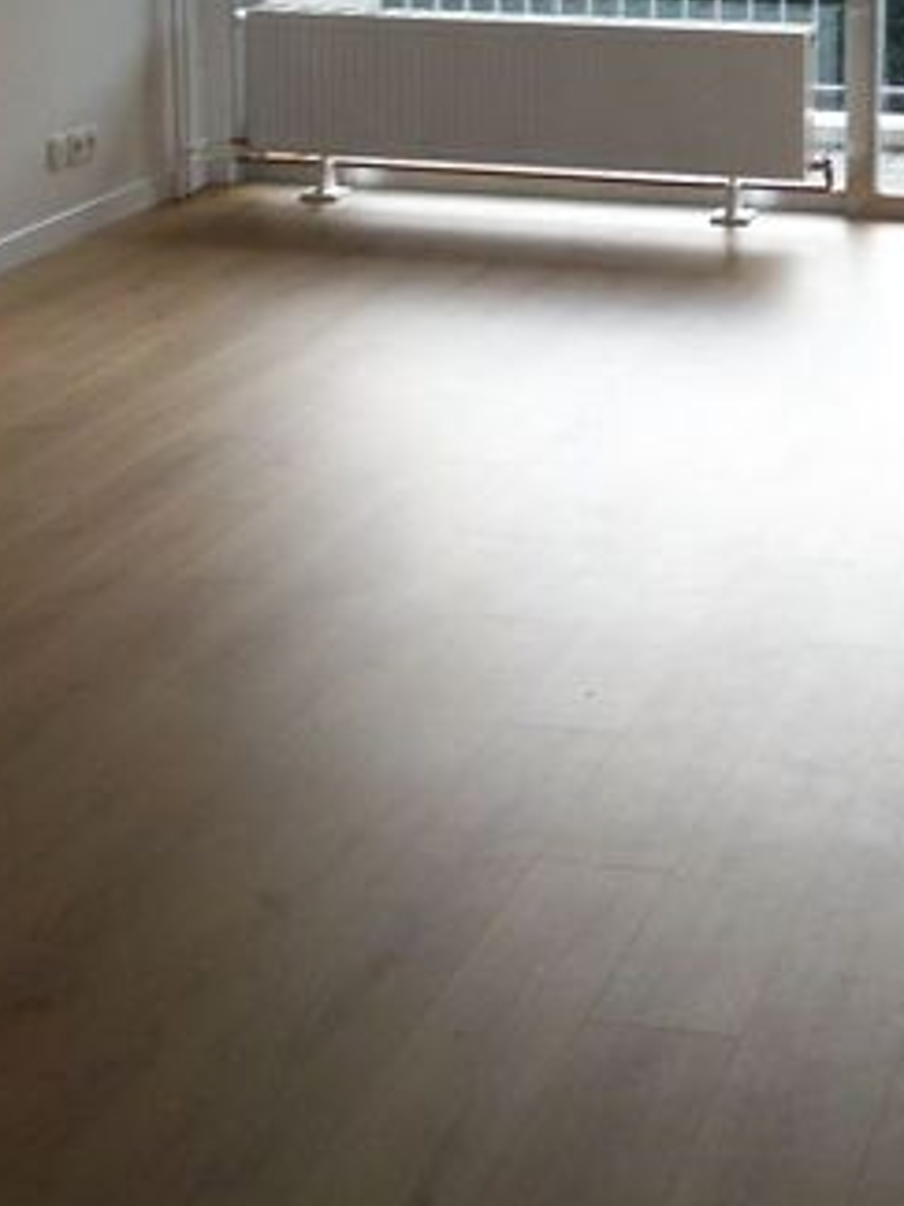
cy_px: 19
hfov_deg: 19.3
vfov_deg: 24.8
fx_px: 2612
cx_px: 781
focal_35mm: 75
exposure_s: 1/80
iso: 80
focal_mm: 6.3
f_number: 2.8
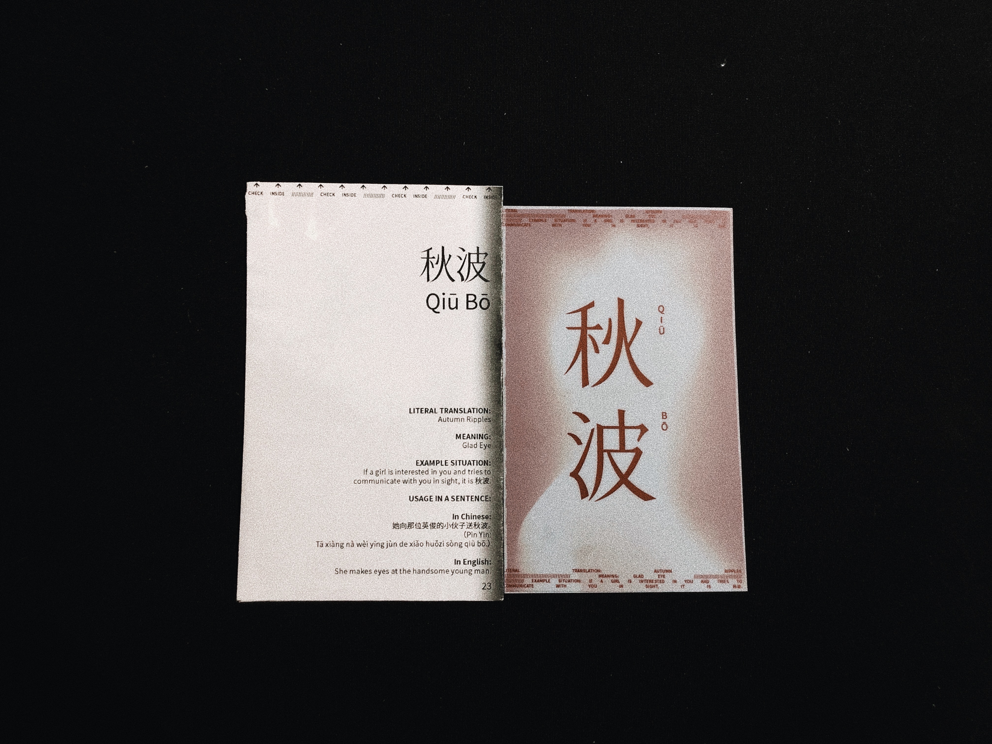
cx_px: 496
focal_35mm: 28
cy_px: 372
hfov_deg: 63.4
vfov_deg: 49.7
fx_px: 802
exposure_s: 1/9
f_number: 1.8
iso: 100
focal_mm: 3.99
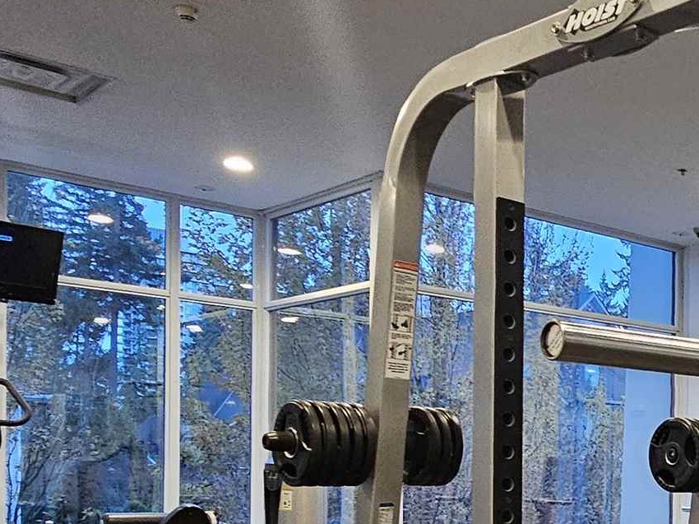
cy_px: 477
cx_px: 831
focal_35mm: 47
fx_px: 949
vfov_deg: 29.5
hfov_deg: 33.3
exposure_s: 1/30
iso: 640
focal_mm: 2.2
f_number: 2.2
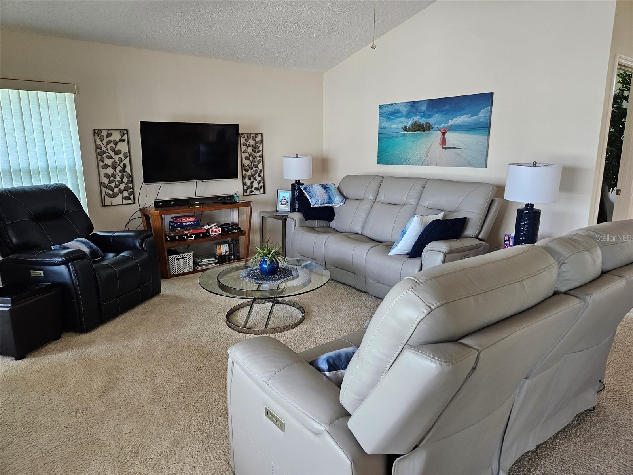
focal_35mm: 23
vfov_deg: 58.9
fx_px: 421
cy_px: 238
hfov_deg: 73.9
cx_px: 316
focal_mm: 5.4
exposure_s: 1/120
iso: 200
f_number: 1.8
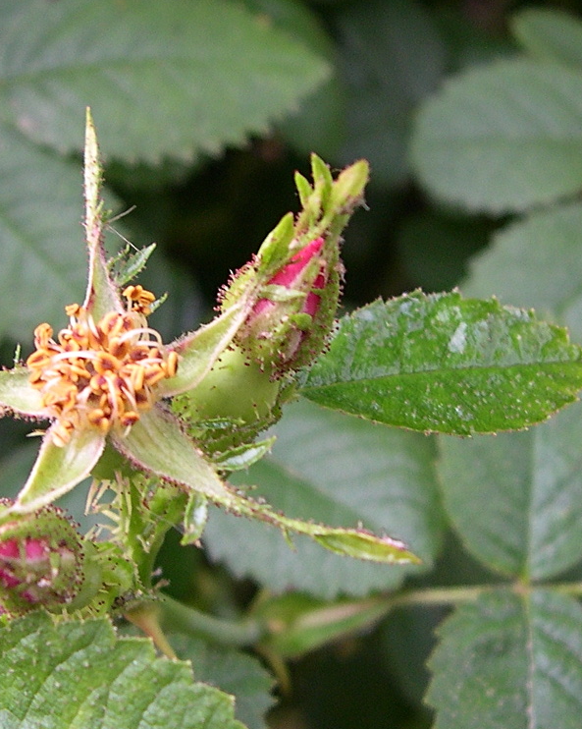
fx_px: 1077
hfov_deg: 29.5
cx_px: 114
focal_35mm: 50
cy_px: 365
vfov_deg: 37.4
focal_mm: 8
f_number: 2.8
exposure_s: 1/81
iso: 100
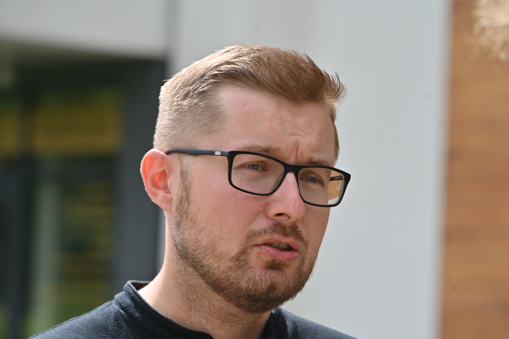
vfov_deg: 9.5
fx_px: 2050
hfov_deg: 14.2
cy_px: 170
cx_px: 254
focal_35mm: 145
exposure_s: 1/400
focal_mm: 145
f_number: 6.3
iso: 100
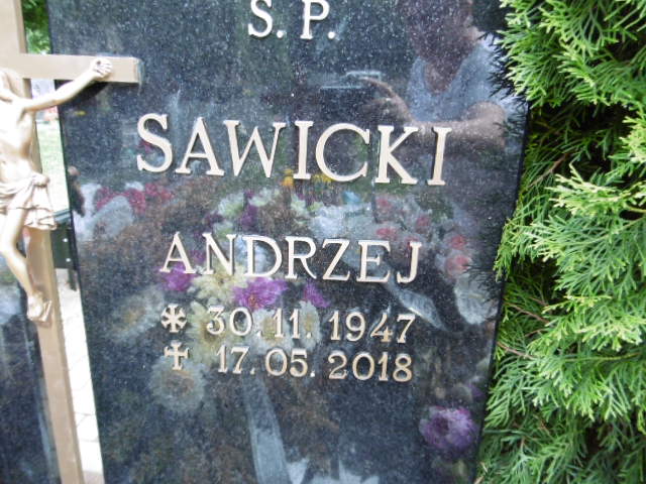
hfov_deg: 71.6
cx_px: 323
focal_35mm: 24
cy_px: 242
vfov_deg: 56.8
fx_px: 448
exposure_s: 1/60
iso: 200
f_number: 3.1
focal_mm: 4.3
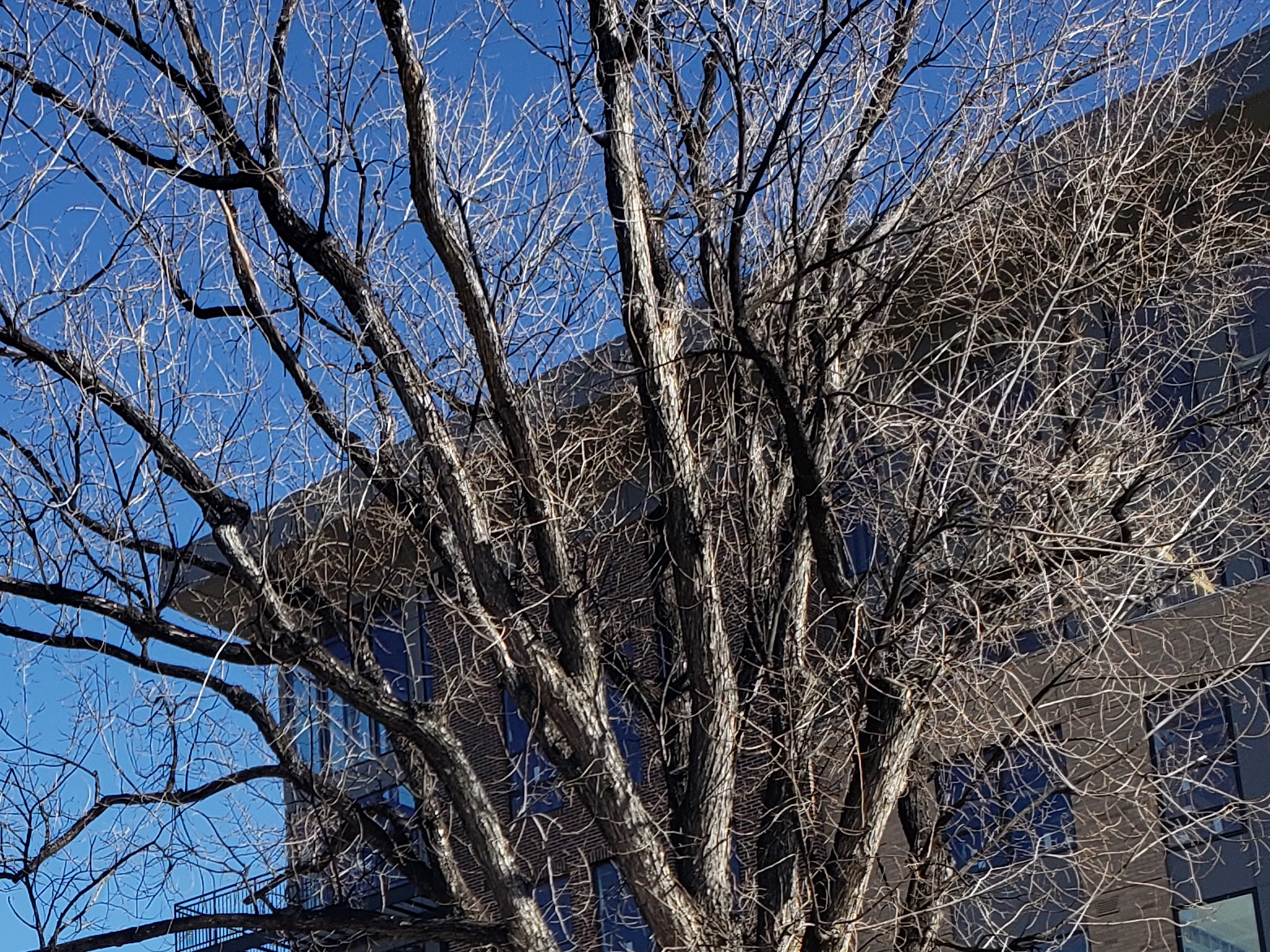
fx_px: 2458
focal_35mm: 67
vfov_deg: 20.6
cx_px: 32
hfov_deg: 27.5
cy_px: 1114
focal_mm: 4.3
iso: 50
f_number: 2.4
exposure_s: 1/1002
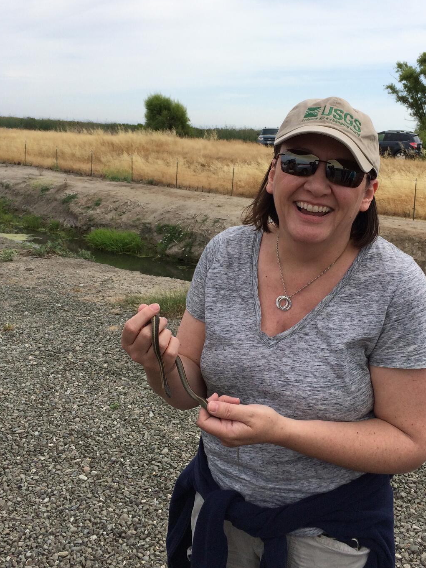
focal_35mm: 38
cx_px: 261
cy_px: 235
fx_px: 623
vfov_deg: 48.7
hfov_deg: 37.5
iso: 32
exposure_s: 1/2740
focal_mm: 4.15
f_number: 2.2
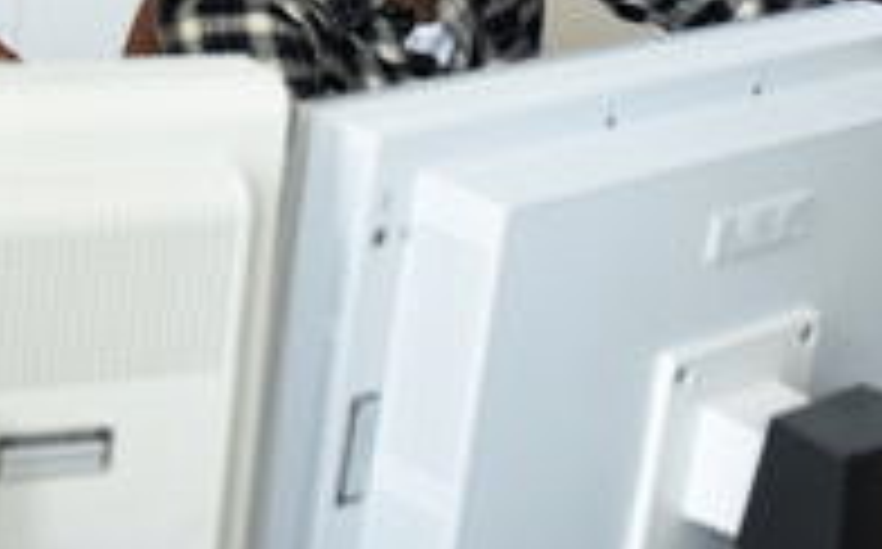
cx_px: -122
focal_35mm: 100
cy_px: -158
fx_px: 2401
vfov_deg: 12.6
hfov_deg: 19.8
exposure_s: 1/125
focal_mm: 40
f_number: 2.8
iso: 3200
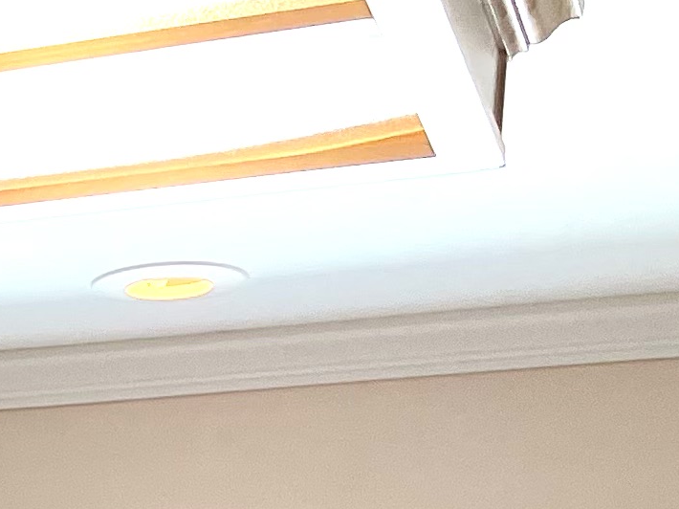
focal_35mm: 142
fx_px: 2784
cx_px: -1161
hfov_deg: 10.8
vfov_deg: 9.9
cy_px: 909
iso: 32
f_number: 1.6
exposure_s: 1/360
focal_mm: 5.1
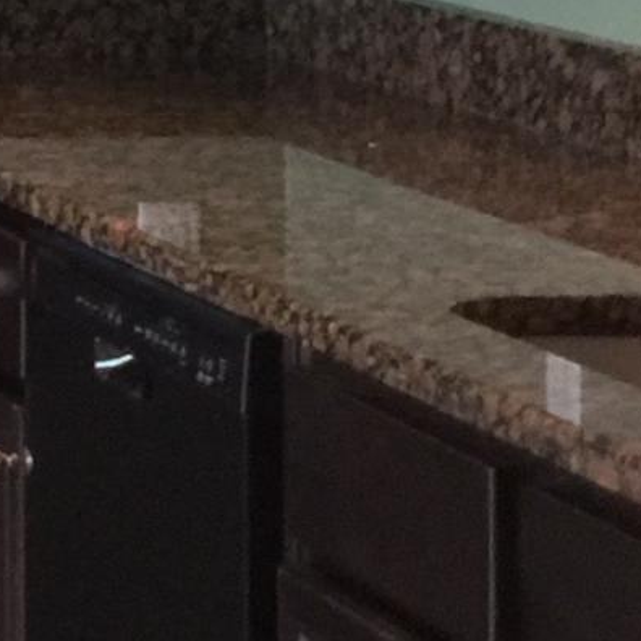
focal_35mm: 194
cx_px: -1143
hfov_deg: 8.0
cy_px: -176
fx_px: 4064
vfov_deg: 8.9
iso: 125
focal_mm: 4.15
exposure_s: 1/15
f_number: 2.2
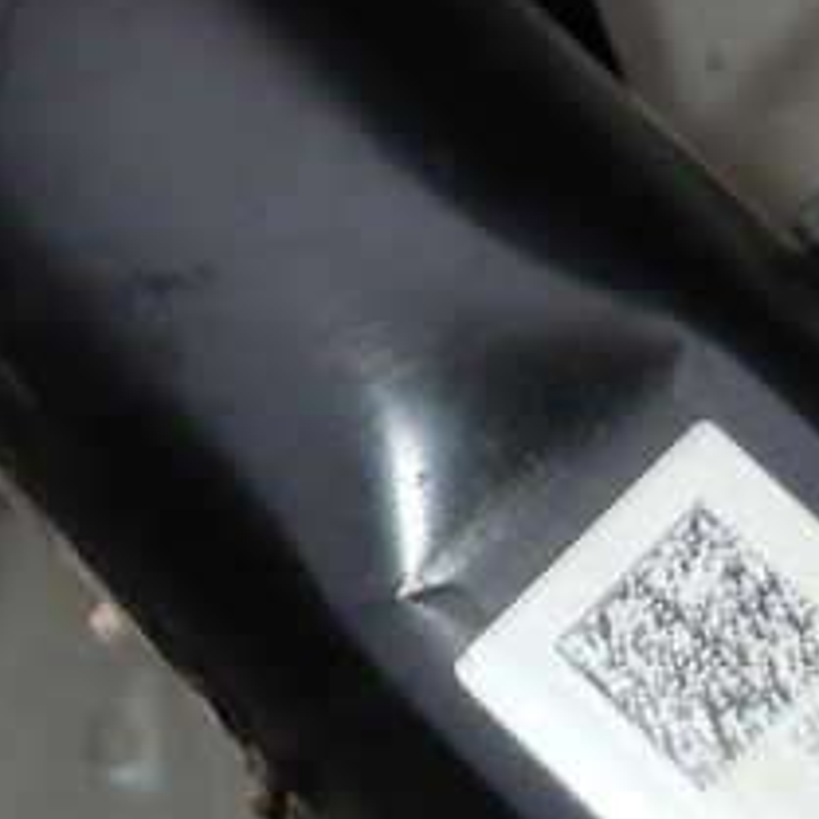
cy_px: 733
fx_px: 2034
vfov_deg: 22.2
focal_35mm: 76
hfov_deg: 21.8
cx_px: 846
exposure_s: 1/30
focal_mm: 5.4
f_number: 6.3
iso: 100
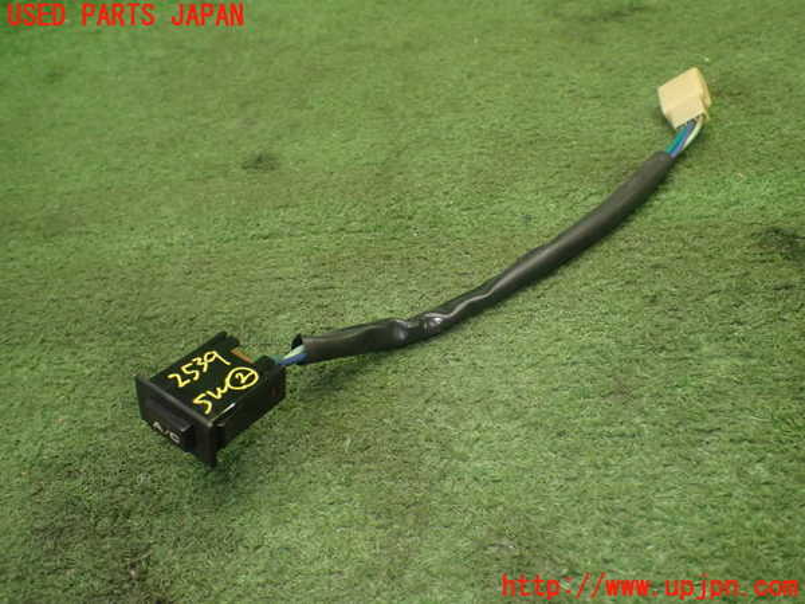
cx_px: 402
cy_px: 302
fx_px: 698
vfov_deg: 46.8
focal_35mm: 30
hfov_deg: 60.0
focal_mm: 5.4
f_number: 2.3
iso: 500
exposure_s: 1/125
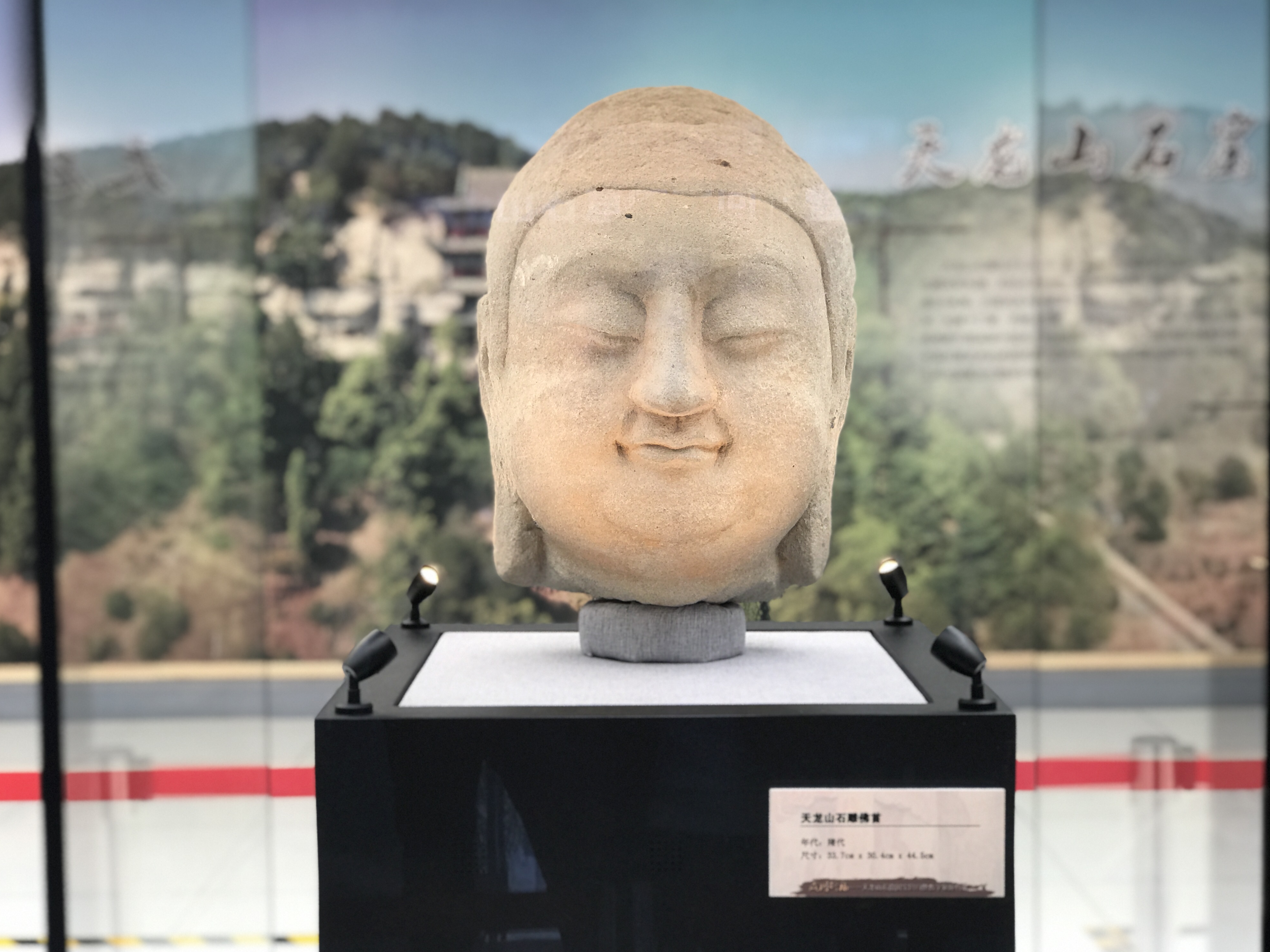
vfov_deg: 25.2
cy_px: 483
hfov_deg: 33.2
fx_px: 2128
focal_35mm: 58
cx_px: 627
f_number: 2.8
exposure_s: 1/50
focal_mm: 6.6
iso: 25
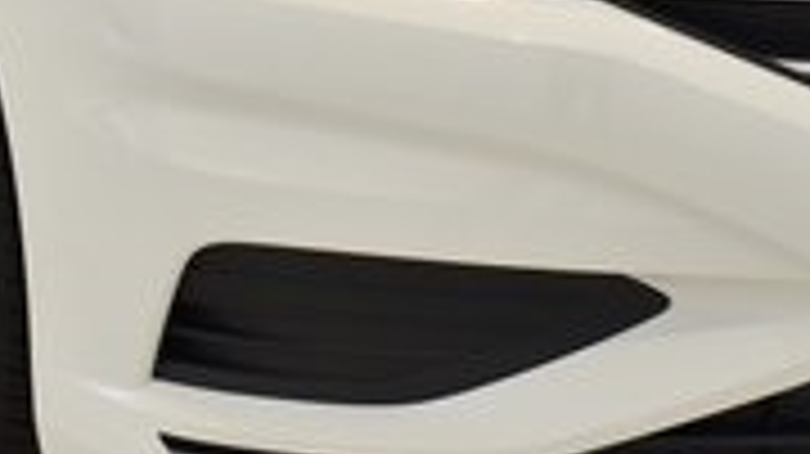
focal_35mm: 123
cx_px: 315
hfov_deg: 17.4
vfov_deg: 9.5
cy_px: -236
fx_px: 2640
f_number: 4
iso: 100
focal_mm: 22
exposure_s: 1/60
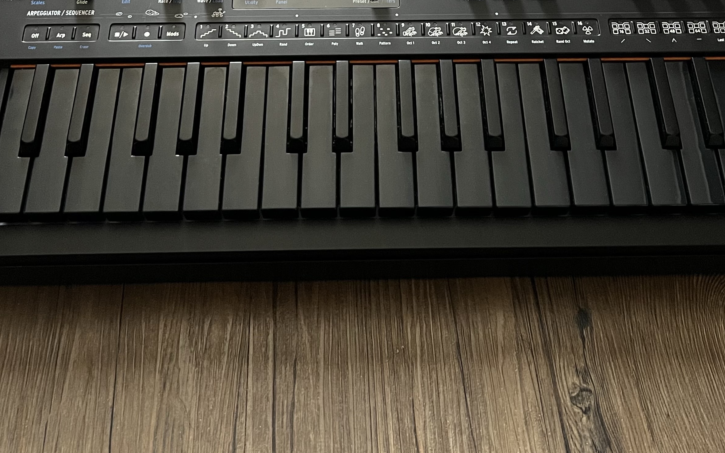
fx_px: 929
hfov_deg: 42.6
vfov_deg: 25.9
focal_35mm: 47
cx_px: 381
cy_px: -7
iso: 500
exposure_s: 1/45
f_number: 1.6
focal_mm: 5.1
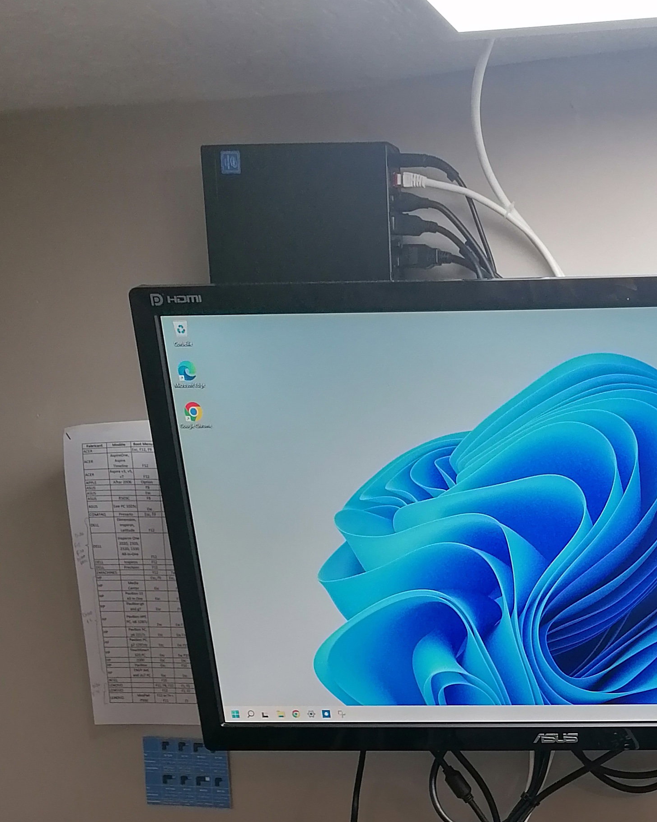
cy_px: 855
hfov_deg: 25.2
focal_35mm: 58
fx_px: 1410
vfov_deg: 29.9
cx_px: 627
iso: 80
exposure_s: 1/50
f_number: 1.8
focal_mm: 4.75
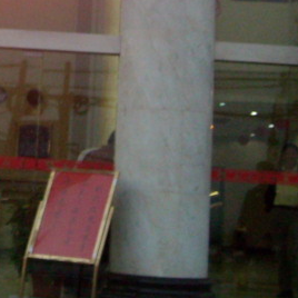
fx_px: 1149
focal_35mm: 118
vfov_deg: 14.5
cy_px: -13
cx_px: -95
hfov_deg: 14.2
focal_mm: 5.7
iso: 400
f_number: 2.8
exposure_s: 1/44
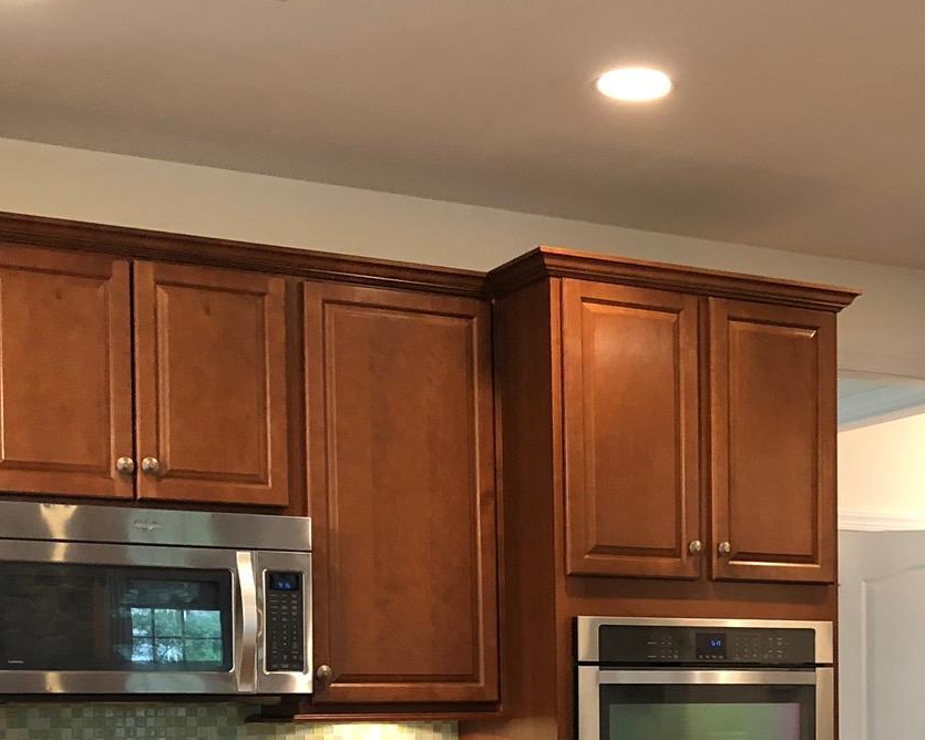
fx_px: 1834
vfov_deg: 21.8
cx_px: 716
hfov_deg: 27.8
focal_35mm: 67
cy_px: 771
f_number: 1.8
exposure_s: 1/15
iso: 100
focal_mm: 4
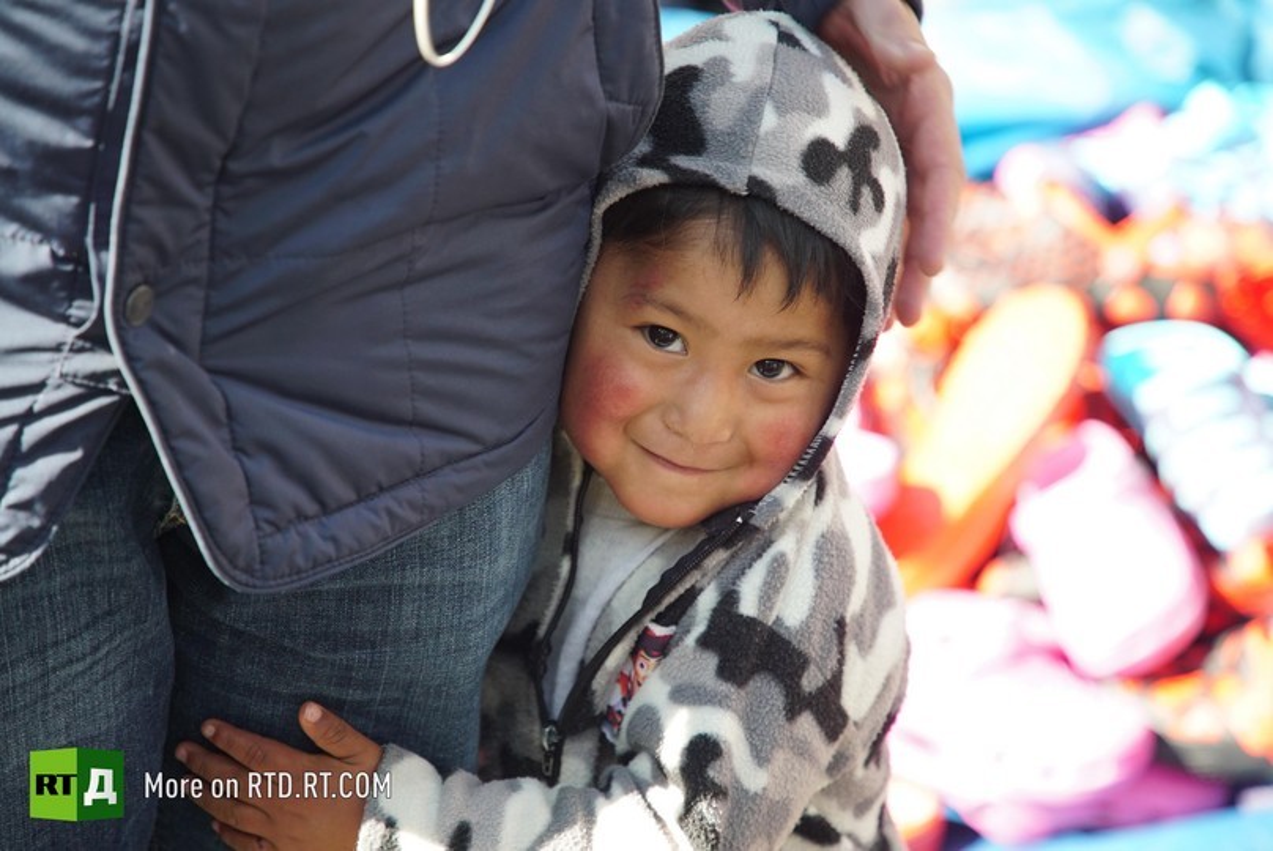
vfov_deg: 13.1
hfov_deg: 19.4
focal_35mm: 105
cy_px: 426
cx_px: 636
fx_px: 3715
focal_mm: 105
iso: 1000
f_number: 4
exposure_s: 1/125
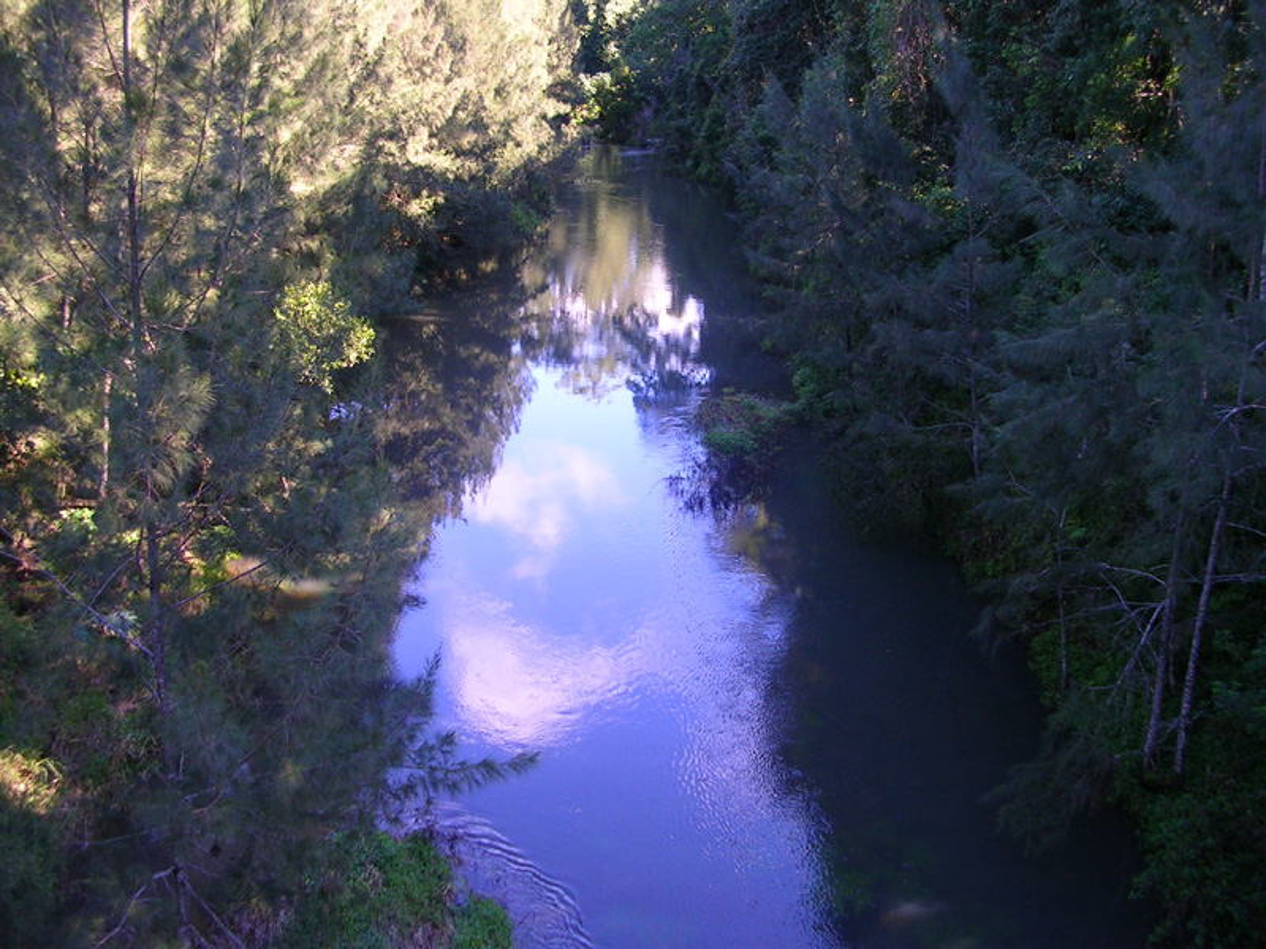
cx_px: 633
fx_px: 1390
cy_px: 474
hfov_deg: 49.0
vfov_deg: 37.7
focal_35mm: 38
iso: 50
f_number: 2.8
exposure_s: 1/69.1
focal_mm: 5.8
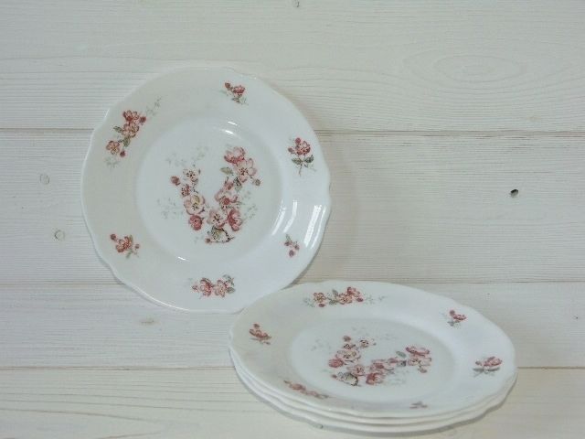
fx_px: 744
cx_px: 292
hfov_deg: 42.9
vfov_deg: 32.9
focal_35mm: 44
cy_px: 220
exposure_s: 1/160
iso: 64
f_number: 3.2
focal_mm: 11.46
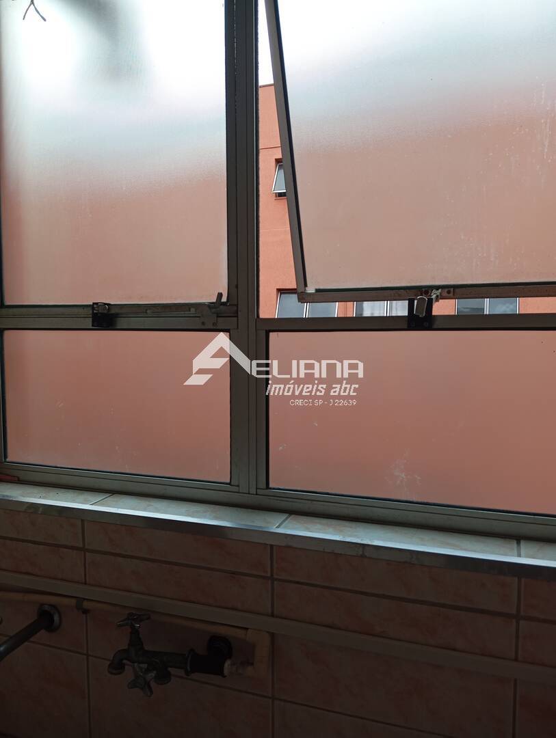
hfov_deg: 49.8
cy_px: 369
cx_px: 278
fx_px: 598
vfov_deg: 63.4
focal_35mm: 28
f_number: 1.8
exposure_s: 1/120
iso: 149
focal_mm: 4.22
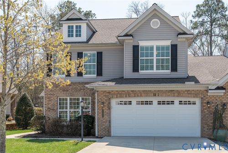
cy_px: 76
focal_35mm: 30
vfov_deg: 43.8
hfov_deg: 61.8
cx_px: 114
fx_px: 190
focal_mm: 30
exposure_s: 1/800
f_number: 8
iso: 100
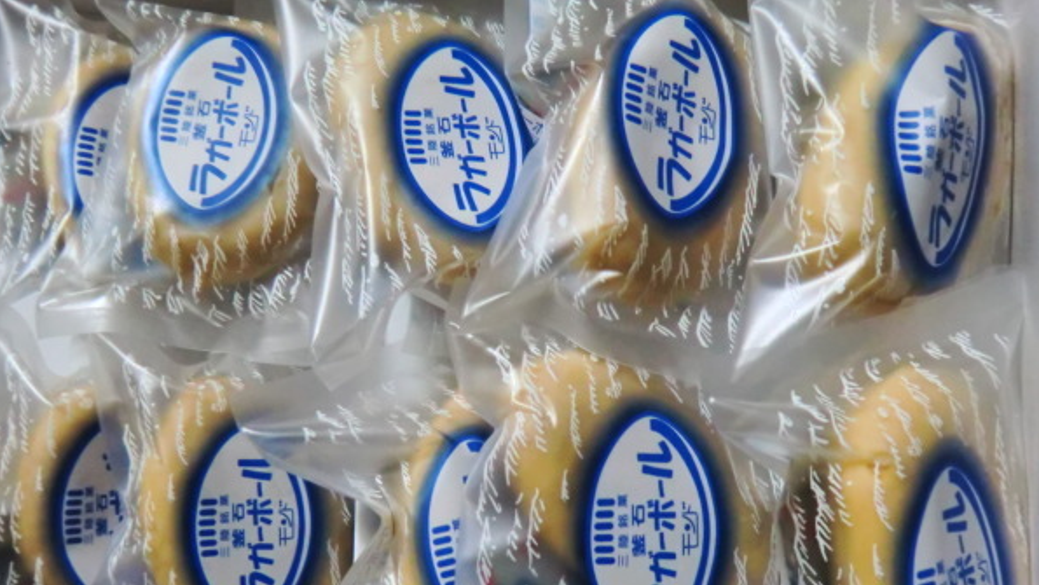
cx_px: 510
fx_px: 937
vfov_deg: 34.6
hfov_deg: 58.0
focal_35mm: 34
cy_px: 348
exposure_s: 1/20
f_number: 3.5
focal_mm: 5.2
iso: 800
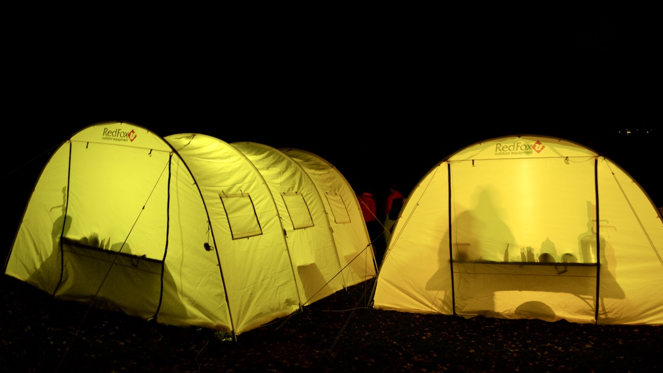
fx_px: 527
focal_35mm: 30
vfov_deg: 38.9
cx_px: 334
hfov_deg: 64.3
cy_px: 177
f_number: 9
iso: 2000
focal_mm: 28
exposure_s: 1/1.3
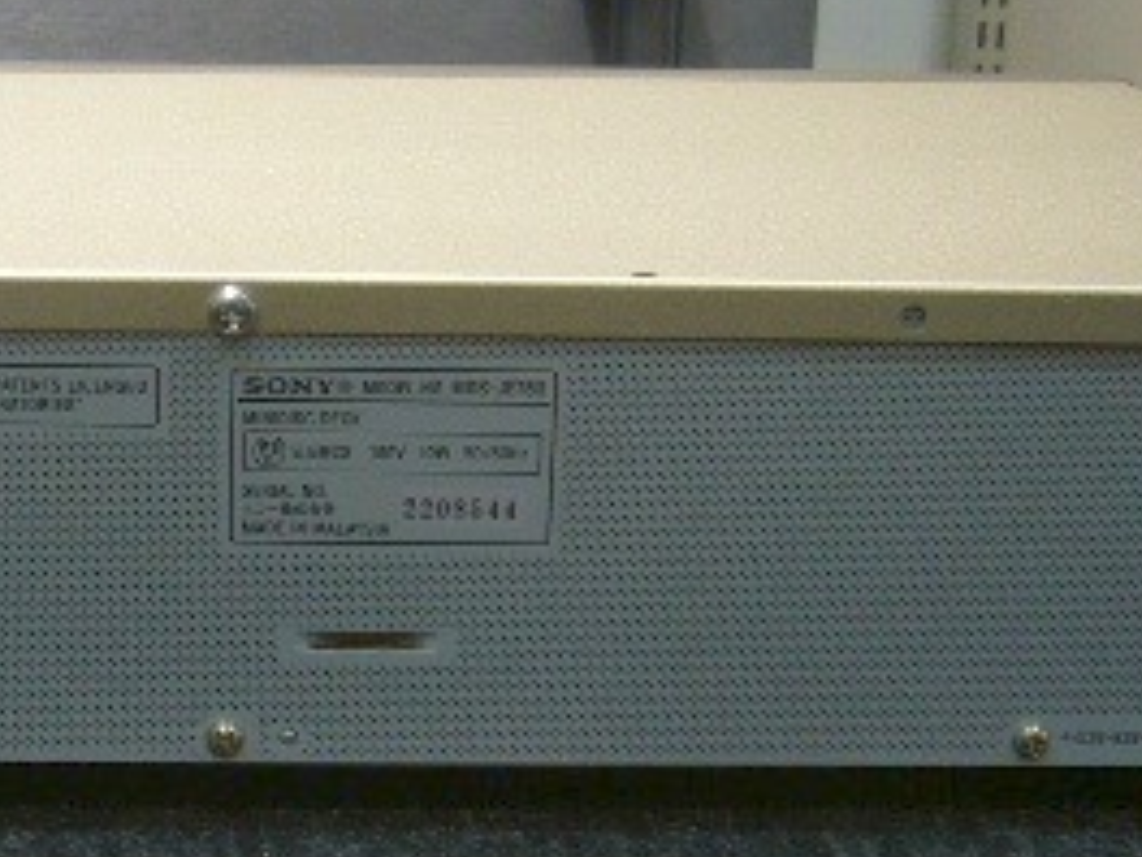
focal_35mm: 85
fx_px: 2804
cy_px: 593
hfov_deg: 22.7
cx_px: 234
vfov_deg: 17.3
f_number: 2.8
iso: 80
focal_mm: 5.8
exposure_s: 1/30
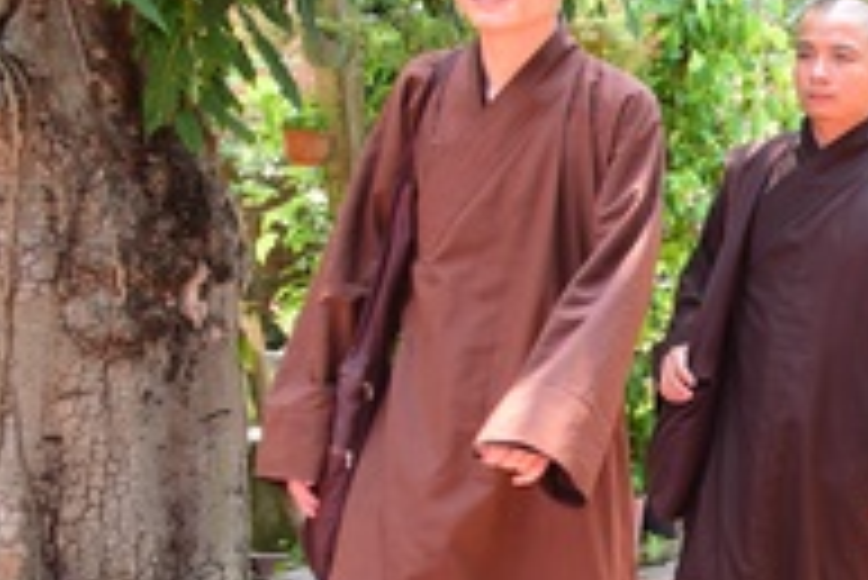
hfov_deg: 20.6
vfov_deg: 16.9
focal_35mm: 81
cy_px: 378
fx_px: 1954
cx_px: 1376
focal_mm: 24
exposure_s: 1/100
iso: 250
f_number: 5.6
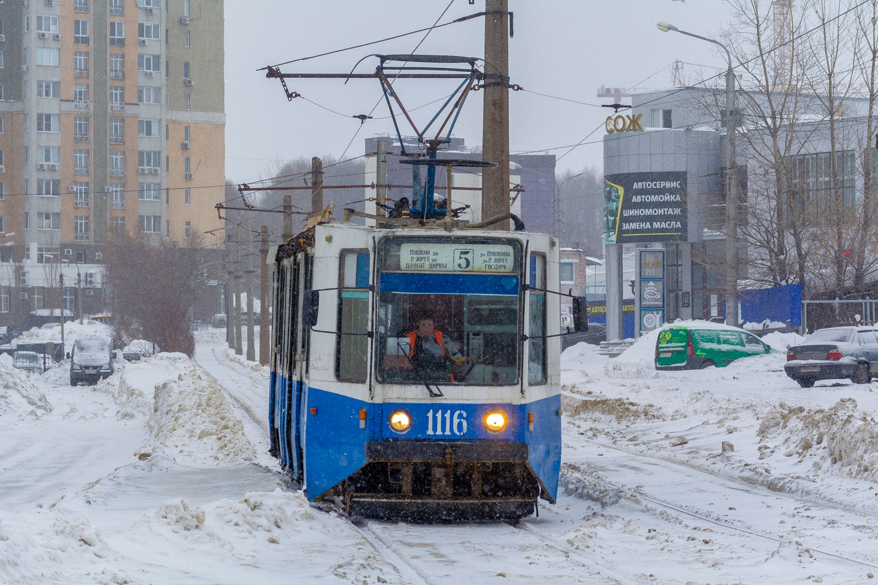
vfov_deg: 10.6
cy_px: 292
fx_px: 3145
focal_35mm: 129
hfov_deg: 15.9
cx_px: 439
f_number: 8
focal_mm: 86
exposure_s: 1/1000
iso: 640
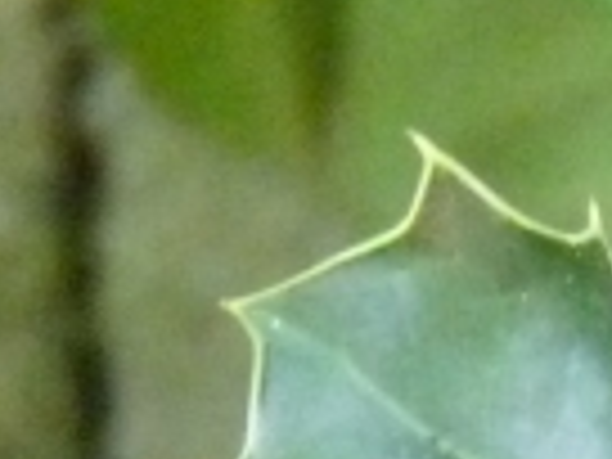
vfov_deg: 2.1
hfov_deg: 2.8
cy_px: 1670
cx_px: 1503
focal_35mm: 706
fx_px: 12482
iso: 800
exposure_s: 1/50
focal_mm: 16.7
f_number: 3.4
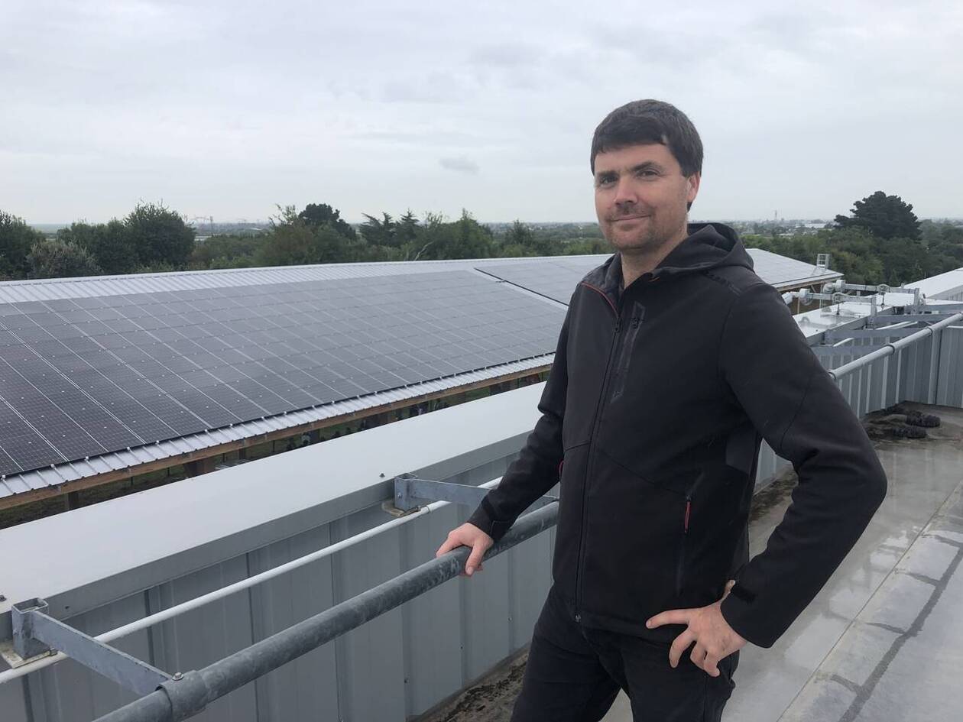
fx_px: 779
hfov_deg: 63.4
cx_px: 482
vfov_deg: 49.7
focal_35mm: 28
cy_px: 361
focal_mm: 3.99
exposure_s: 1/430
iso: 20
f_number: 1.8
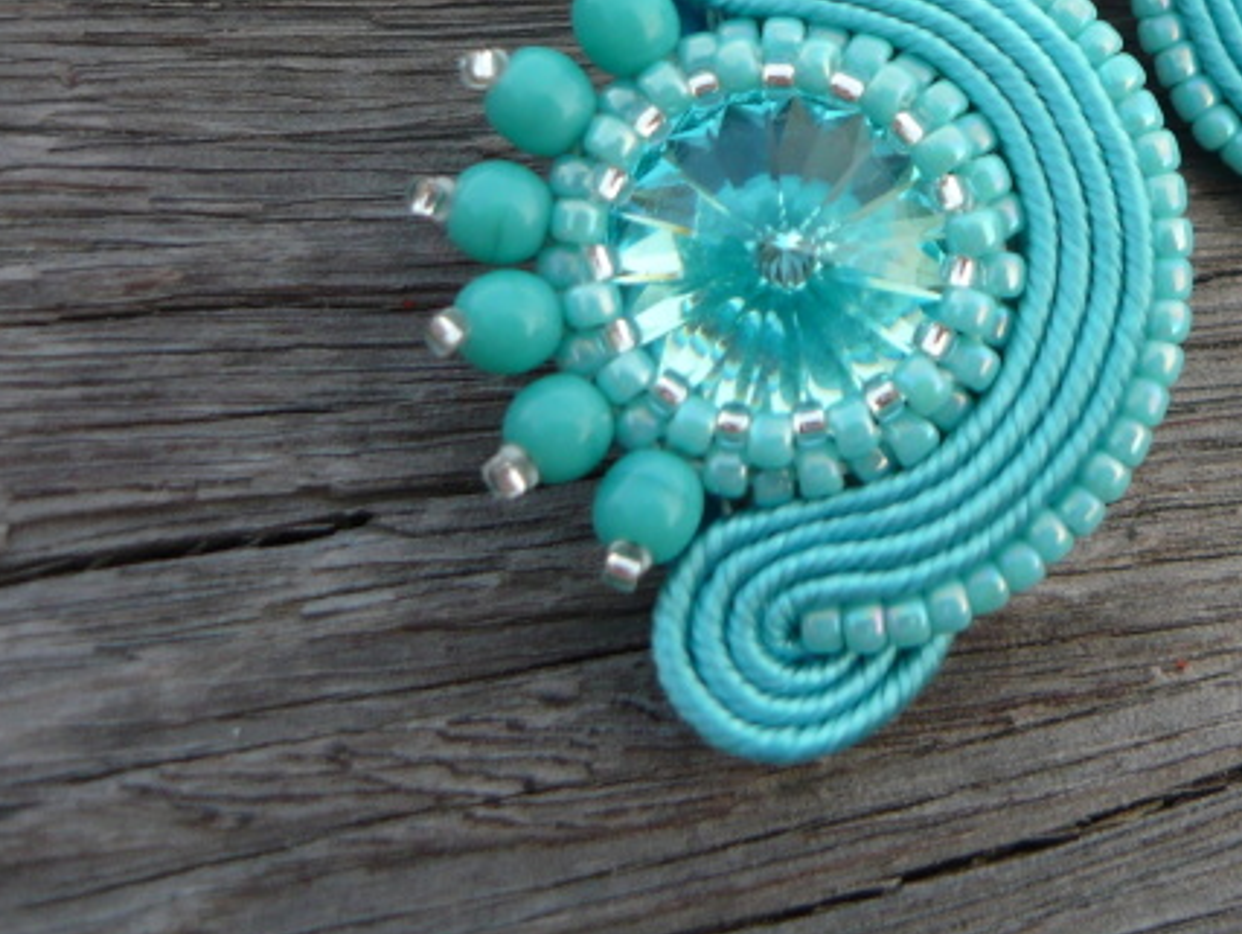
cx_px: 986
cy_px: 67
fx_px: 2262
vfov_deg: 22.7
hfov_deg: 30.0
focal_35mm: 63
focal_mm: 5.5
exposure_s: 1/125
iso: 100
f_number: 2.8
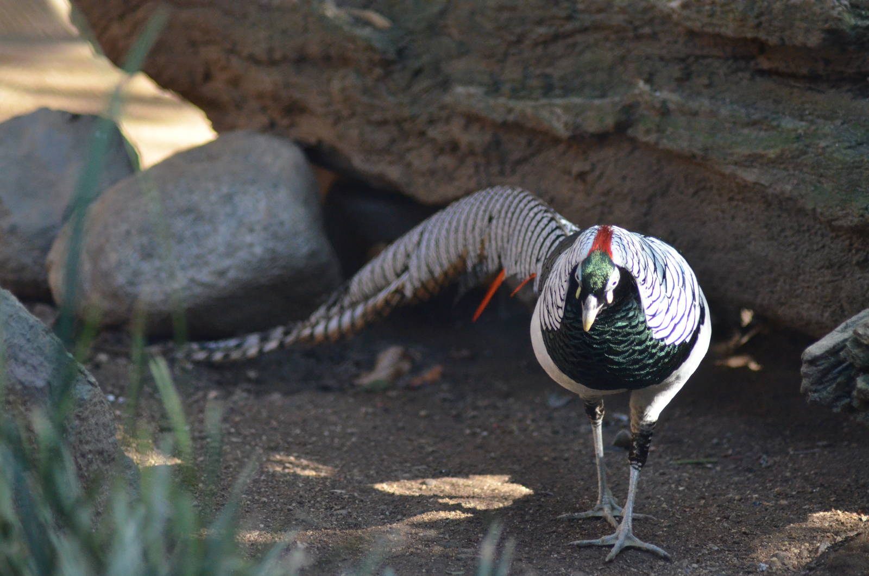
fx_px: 4878
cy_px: 288
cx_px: 434
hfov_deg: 10.2
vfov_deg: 6.8
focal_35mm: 202
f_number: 4.2
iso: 2800
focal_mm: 135
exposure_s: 1/500
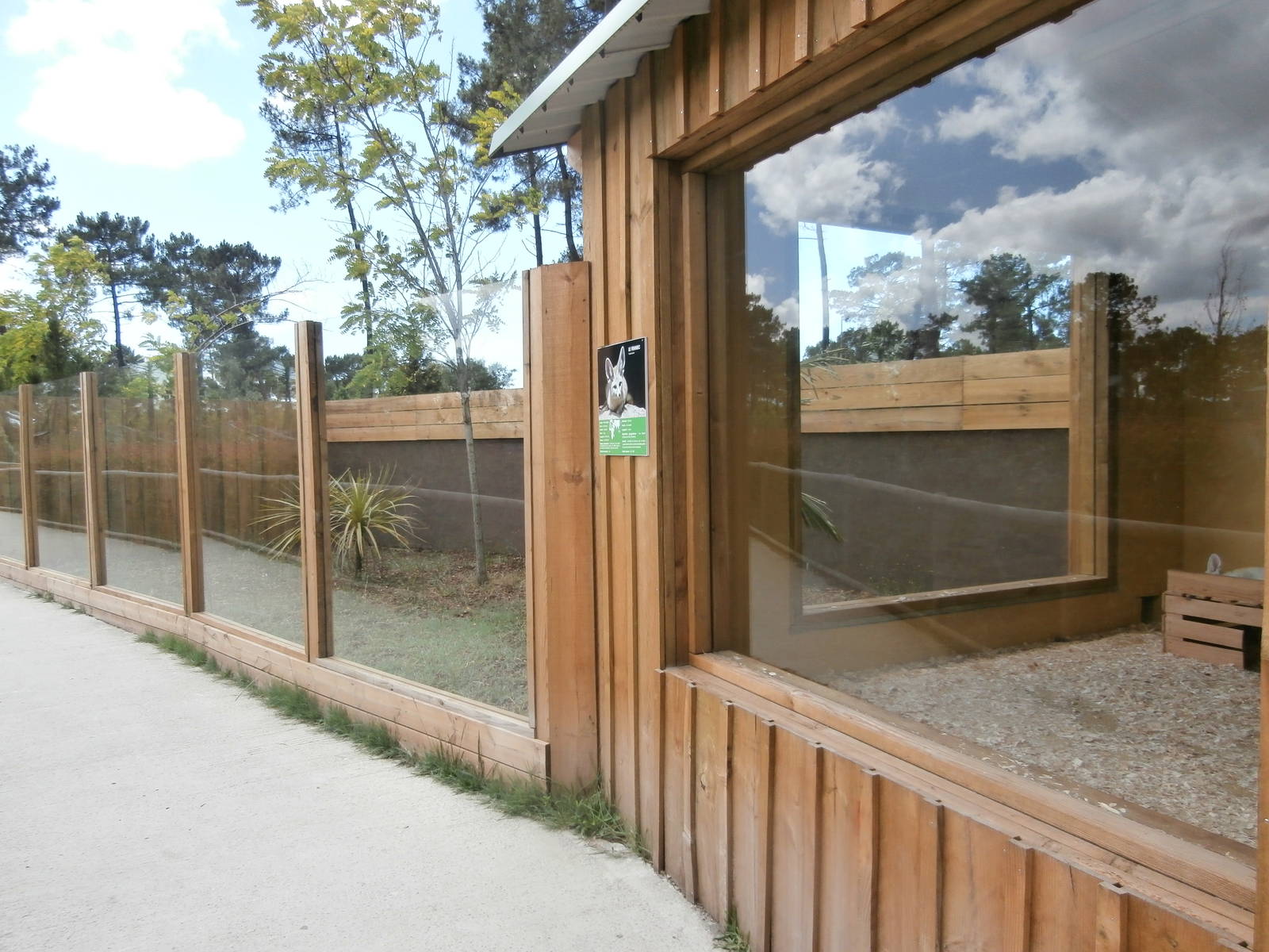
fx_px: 880
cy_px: 476
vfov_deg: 56.8
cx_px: 634
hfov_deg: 71.6
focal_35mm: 24
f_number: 3
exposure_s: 1/500
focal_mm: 4.2
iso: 100
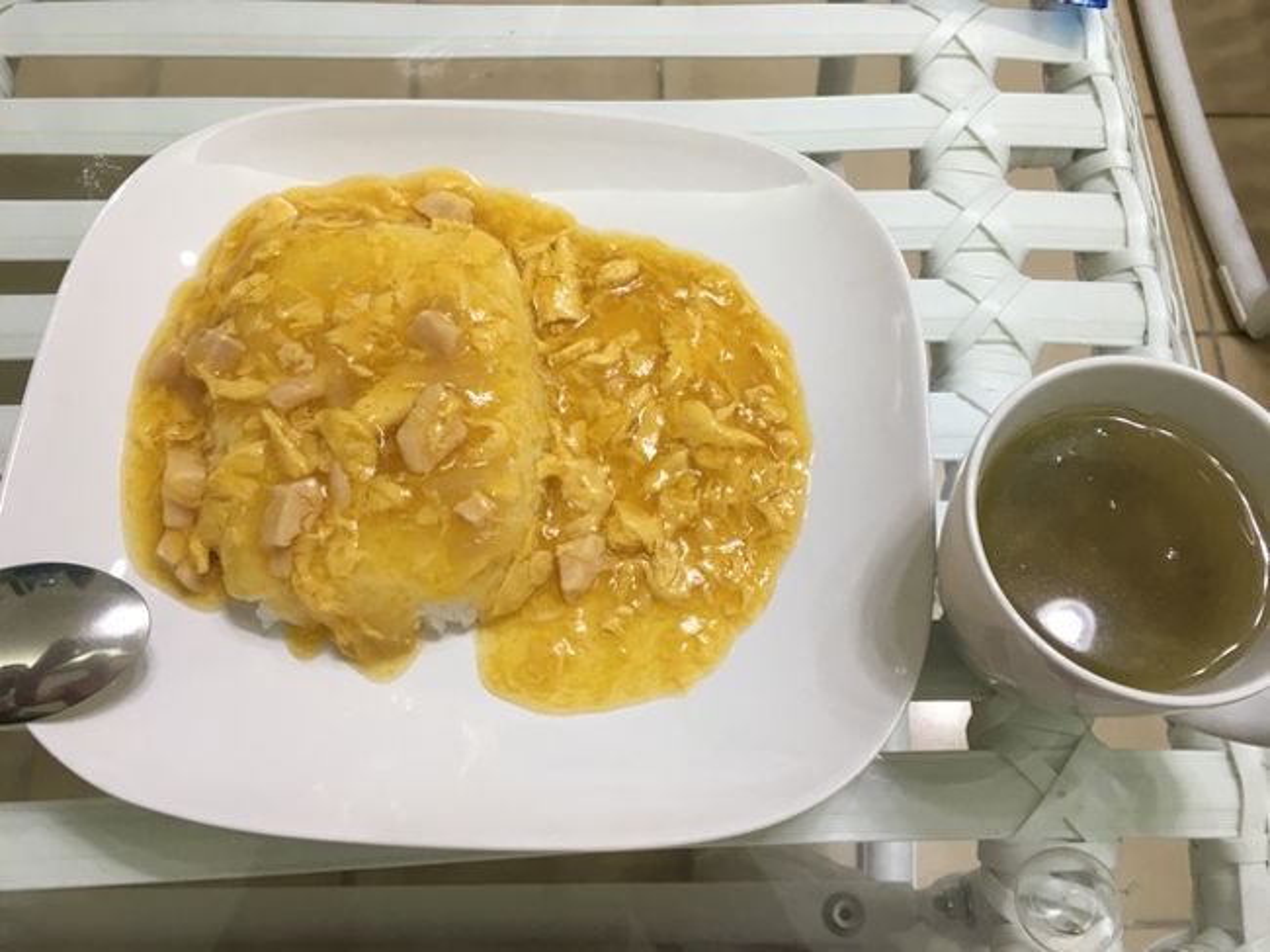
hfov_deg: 61.7
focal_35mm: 29
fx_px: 1064
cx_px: 635
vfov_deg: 48.2
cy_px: 476
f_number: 2.2
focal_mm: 4.15
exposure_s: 1/30
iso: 50
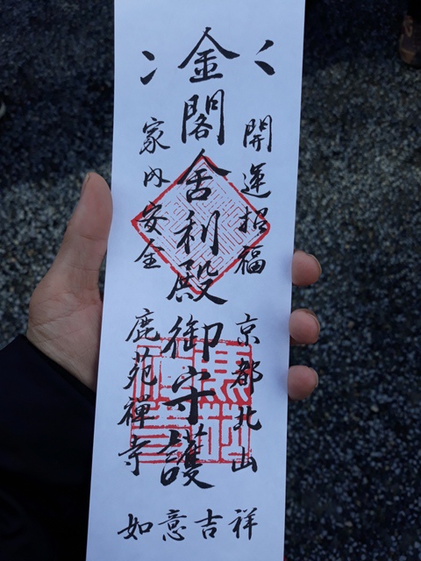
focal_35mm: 27
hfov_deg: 51.4
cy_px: 280
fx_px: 438
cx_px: 210
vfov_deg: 65.3
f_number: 1.7
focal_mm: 3.71
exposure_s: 1/978
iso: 40
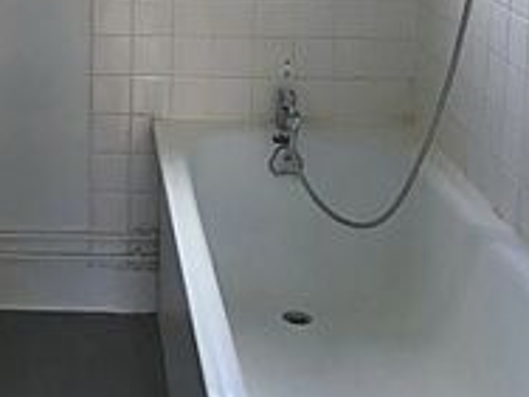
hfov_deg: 25.6
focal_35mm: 74
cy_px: -59
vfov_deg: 19.0
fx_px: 1131
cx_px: 62
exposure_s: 1/33
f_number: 2.2
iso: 50
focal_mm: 4.15
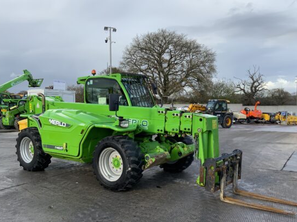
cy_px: 121
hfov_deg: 53.8
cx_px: 166
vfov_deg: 41.7
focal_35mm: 34
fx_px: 292
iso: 16
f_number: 1.8
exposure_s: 1/593
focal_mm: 3
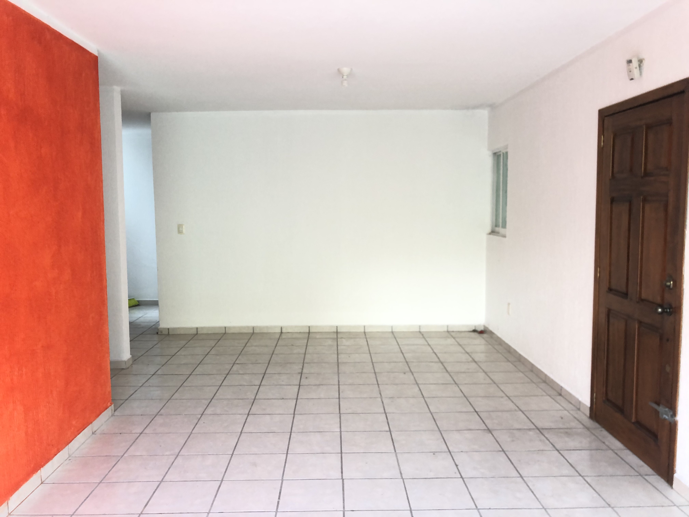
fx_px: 557
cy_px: 258
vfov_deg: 49.7
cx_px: 344
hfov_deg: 63.4
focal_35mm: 28
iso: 40
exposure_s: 1/24
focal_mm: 4
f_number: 1.8
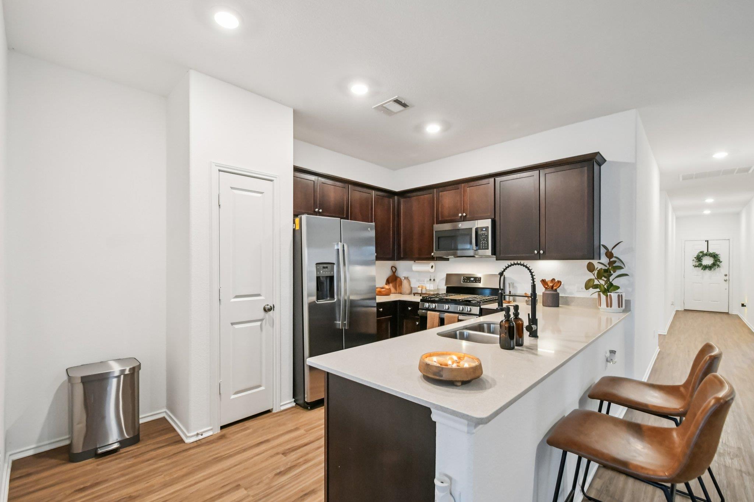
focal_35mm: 15
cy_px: 251
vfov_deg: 77.3
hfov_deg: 100.4
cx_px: 377
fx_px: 314
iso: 1600
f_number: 8
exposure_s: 1/30
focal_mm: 10
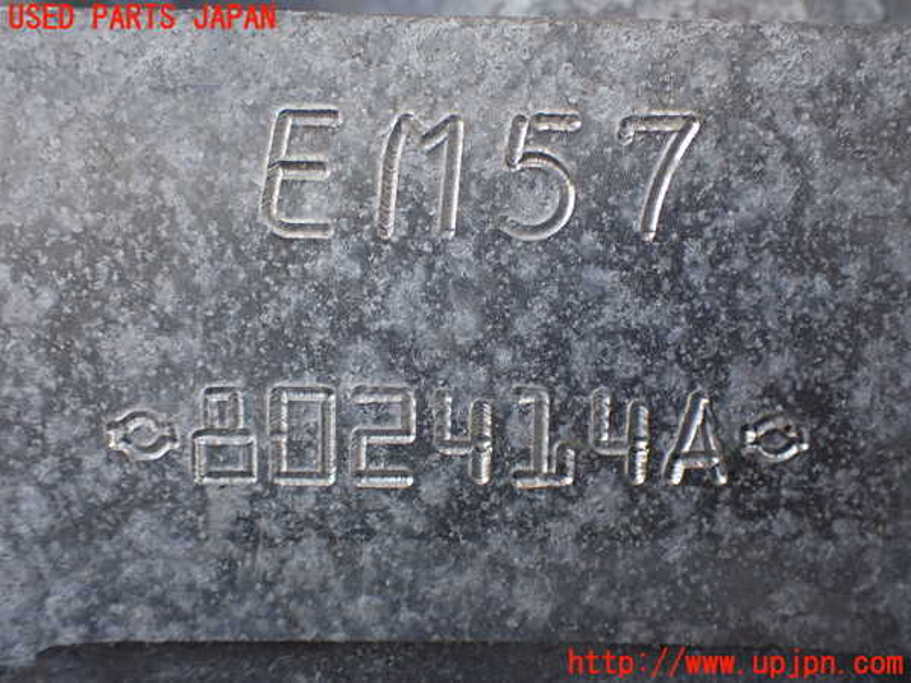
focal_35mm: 44
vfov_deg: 32.9
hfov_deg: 42.9
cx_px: 456
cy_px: 342
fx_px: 1158
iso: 250
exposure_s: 1/160
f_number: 2.9
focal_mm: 7.84
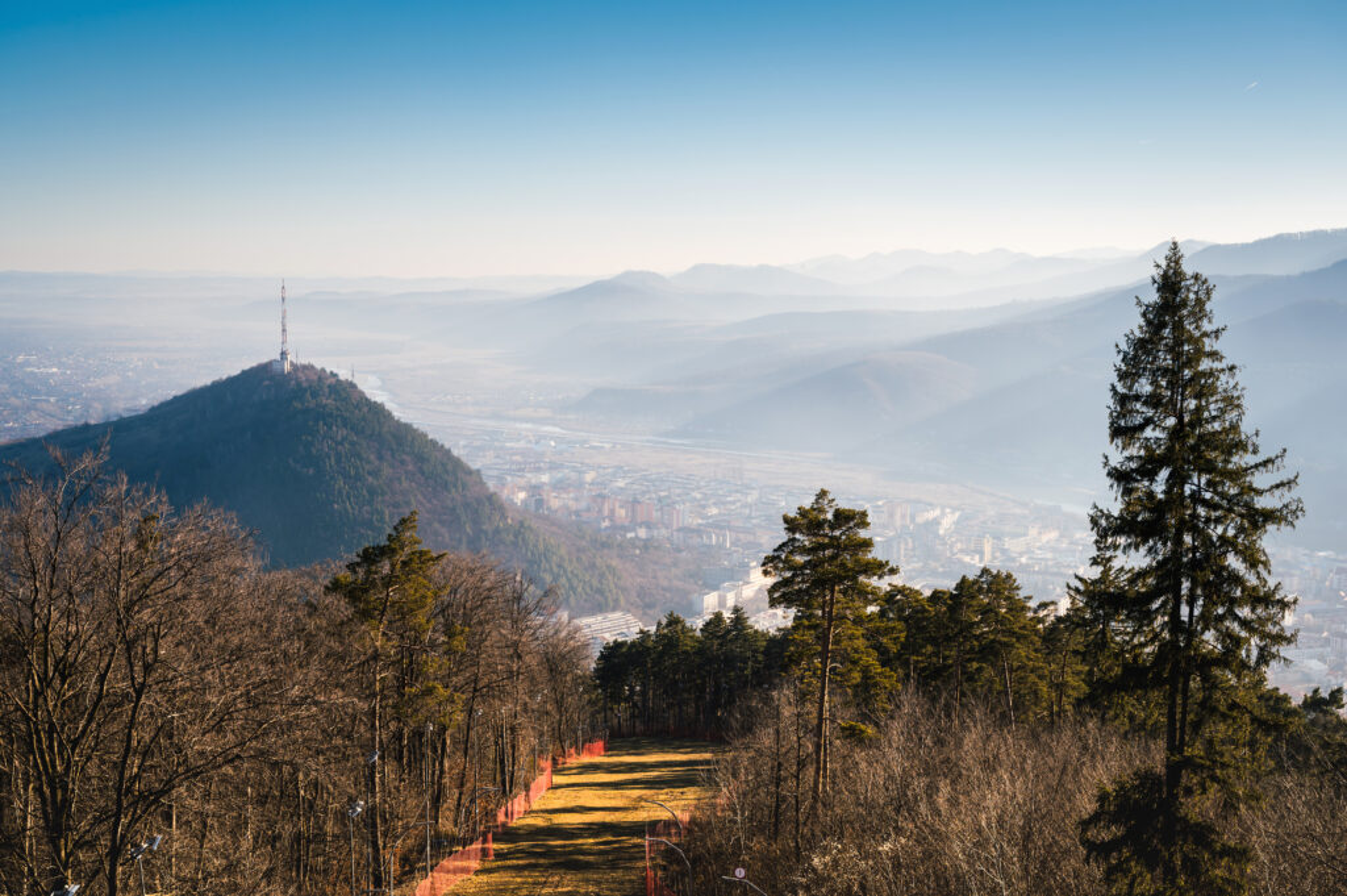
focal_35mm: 47
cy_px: 448
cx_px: 674
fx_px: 1757
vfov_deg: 28.6
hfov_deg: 41.9
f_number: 8
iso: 100
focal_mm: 47
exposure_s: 1/320
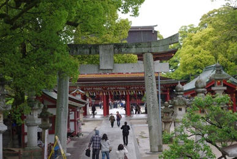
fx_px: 540
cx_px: 118
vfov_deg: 16.7
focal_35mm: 82
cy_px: 80
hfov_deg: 24.7
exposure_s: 1/90
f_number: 8
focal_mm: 55
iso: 200
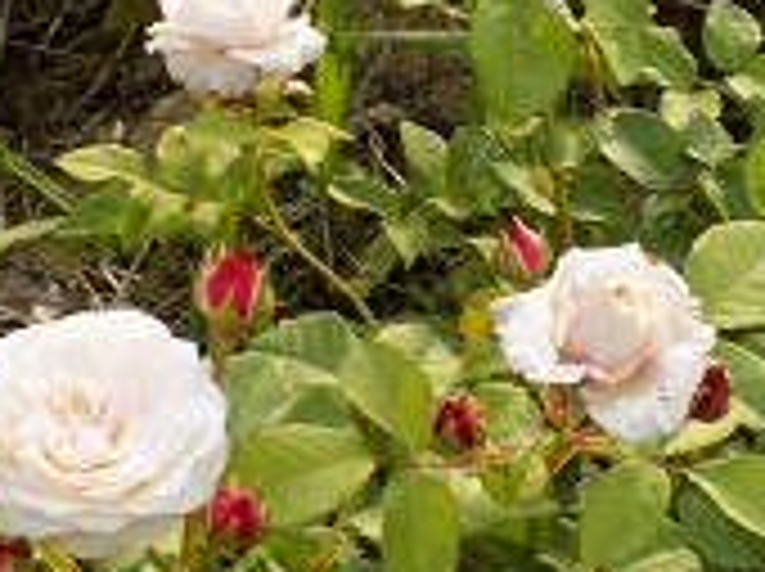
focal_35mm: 198
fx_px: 4370
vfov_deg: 7.5
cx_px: 729
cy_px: 72
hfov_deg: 9.9
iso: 80
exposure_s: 1/200
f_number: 4.2
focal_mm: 12.5
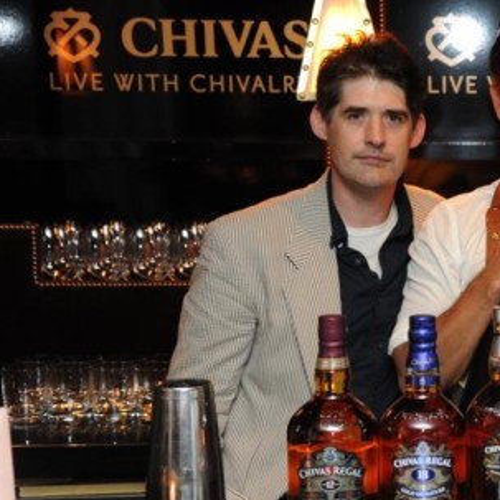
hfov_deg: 19.5
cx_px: 526
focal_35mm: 86
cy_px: 299
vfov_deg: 20.2
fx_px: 1405
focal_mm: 48
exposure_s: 1/50
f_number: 5.6
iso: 3200
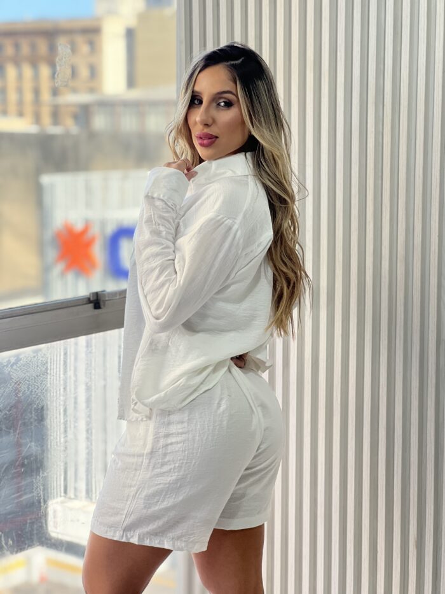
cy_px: 297
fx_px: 1320
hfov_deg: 19.1
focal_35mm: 77
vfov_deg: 25.3
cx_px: 222
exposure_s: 1/120
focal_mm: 9
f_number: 2.8
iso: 64
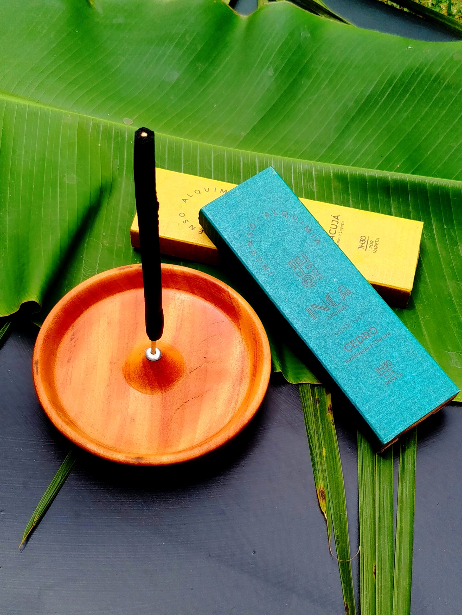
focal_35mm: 48
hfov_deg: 30.3
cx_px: 231
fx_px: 854
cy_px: 308
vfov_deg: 39.7
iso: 50
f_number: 1.7
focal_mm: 5.31
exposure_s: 1/598
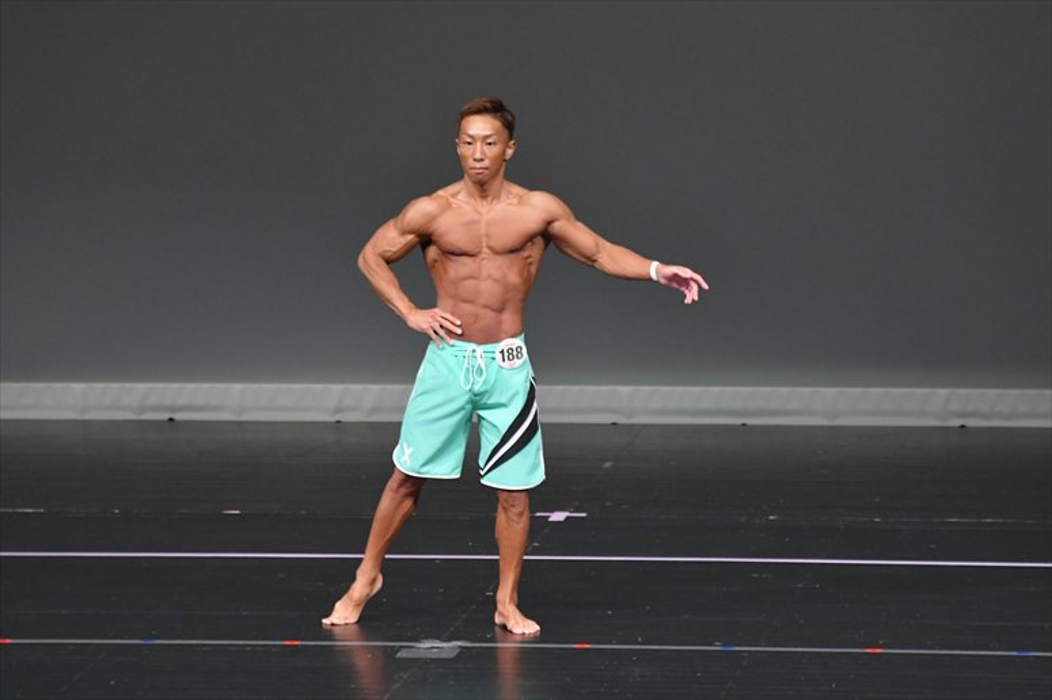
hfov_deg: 6.5
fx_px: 9201
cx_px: 526
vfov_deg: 4.4
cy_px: 350
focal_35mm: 315
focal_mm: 210
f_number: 5.6
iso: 4000
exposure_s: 1/400
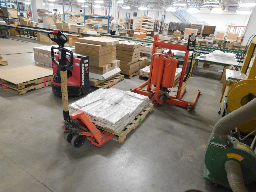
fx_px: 170
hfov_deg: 73.9
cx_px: 128
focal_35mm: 23
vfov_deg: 58.9
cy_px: 96
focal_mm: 4
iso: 400
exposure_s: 1/20
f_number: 3
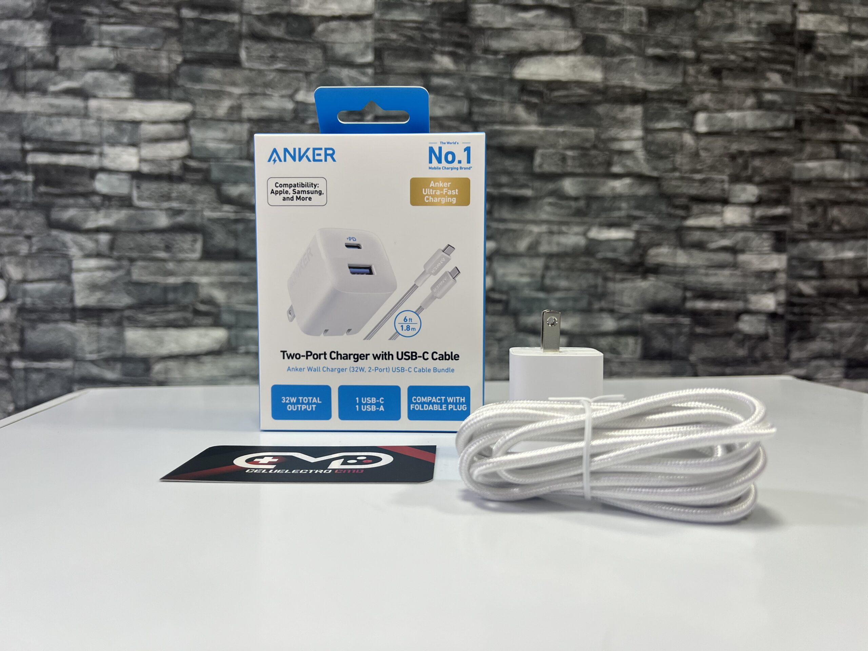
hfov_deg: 67.3
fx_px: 652
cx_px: 434
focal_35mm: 26
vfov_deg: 53.1
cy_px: 326
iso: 100
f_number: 1.5
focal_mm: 5.7
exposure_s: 1/120
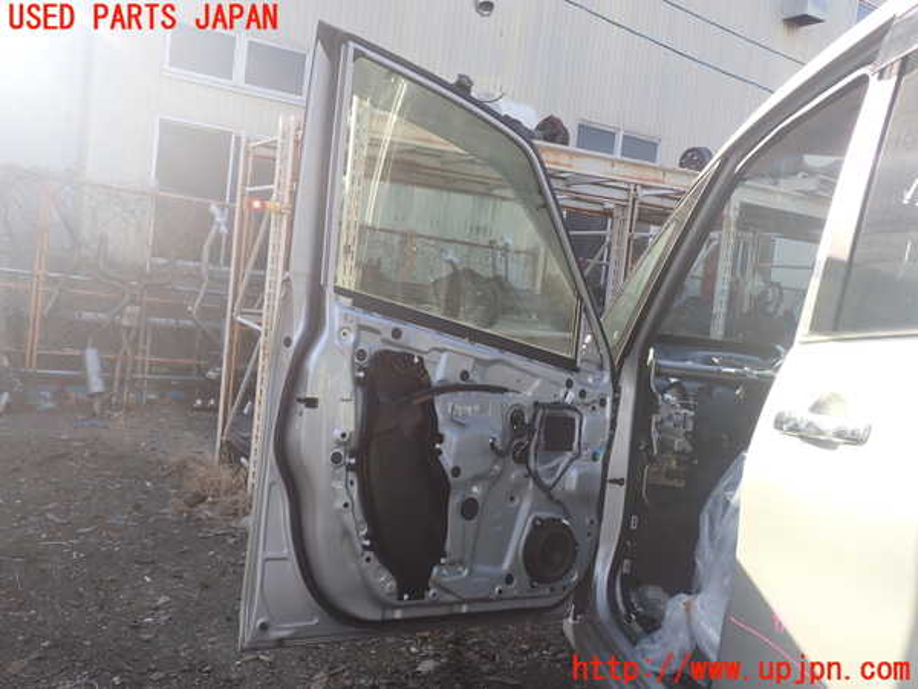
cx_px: 459
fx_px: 796
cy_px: 344
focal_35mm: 30
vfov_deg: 46.8
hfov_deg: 60.0
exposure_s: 1/250
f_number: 3.2
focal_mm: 5.4
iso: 100
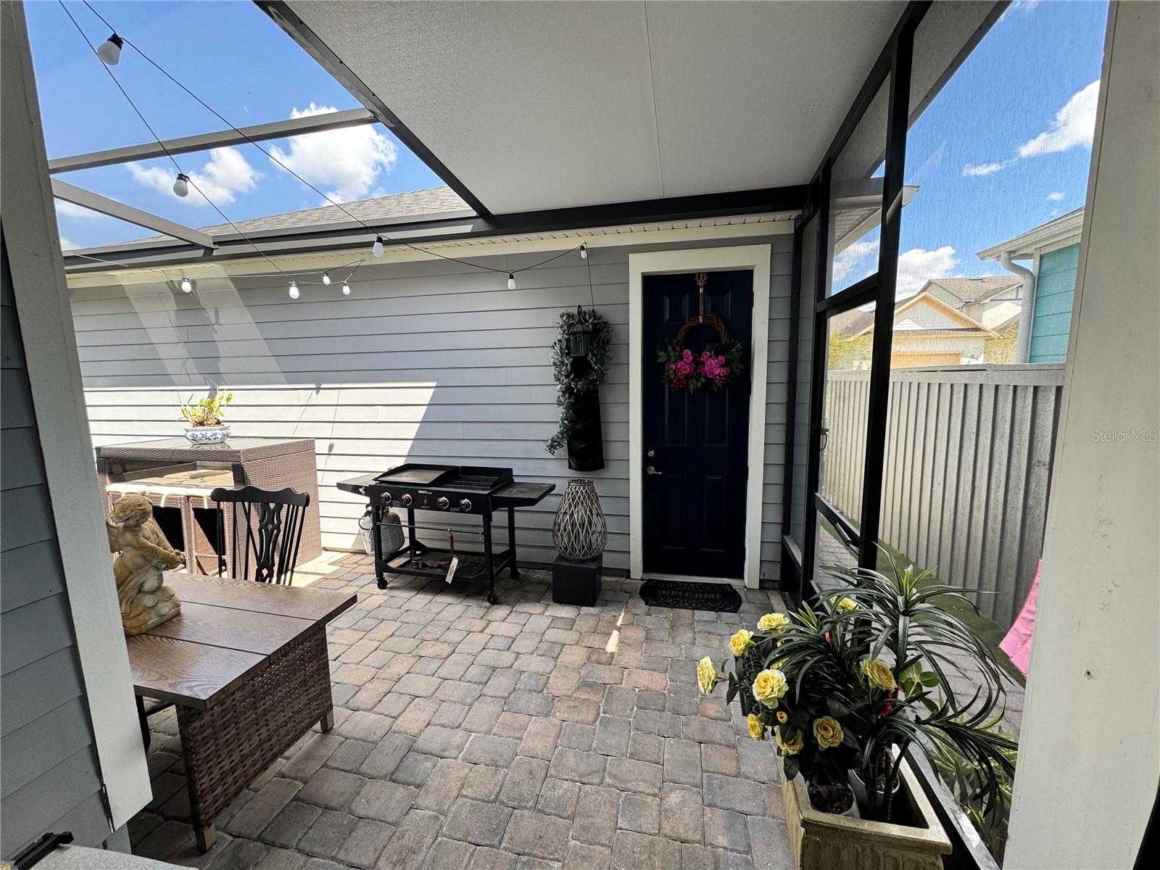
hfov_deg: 102.1
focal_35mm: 14
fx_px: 469
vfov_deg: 85.7
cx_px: 580
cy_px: 435
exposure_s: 1/99
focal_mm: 2.22
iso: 64
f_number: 2.2
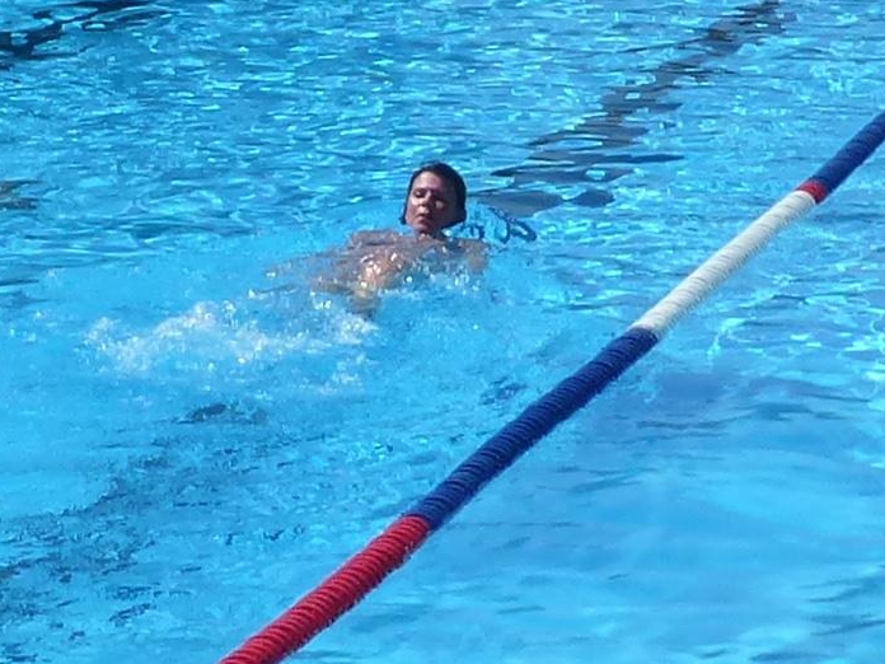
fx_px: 6187
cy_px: -1
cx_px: 413
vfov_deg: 6.1
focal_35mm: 242
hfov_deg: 8.2
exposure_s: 1/1300
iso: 100
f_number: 3.9
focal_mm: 6.9
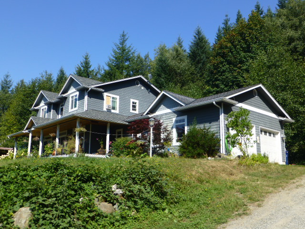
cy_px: 114
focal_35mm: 34
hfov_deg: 54.0
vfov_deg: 41.8
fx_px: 300
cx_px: 152
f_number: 3.7
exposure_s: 1/640
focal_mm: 6.1
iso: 100
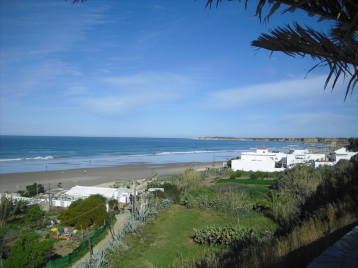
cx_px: 179
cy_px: 134
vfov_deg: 37.7
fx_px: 393
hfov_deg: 49.0
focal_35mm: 38
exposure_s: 1/640
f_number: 5.6
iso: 64
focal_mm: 6.2
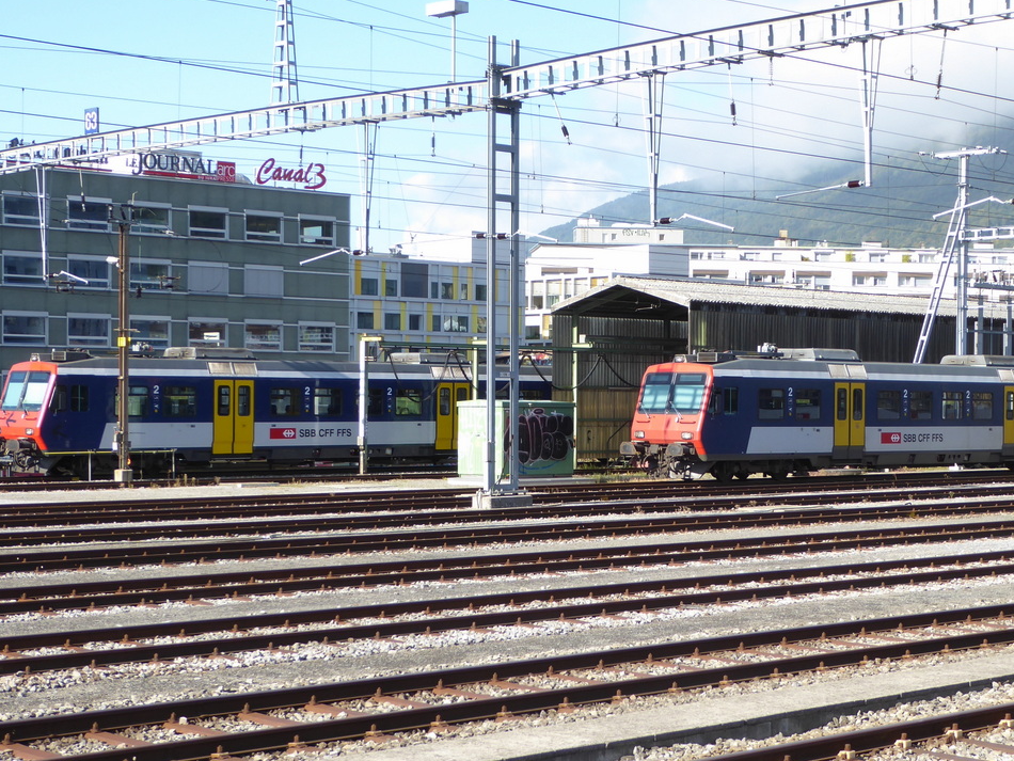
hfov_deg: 27.0
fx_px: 2110
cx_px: 581
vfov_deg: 20.4
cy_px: 414
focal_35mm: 72
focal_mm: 9.6
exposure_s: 1/200
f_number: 4.1
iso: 80
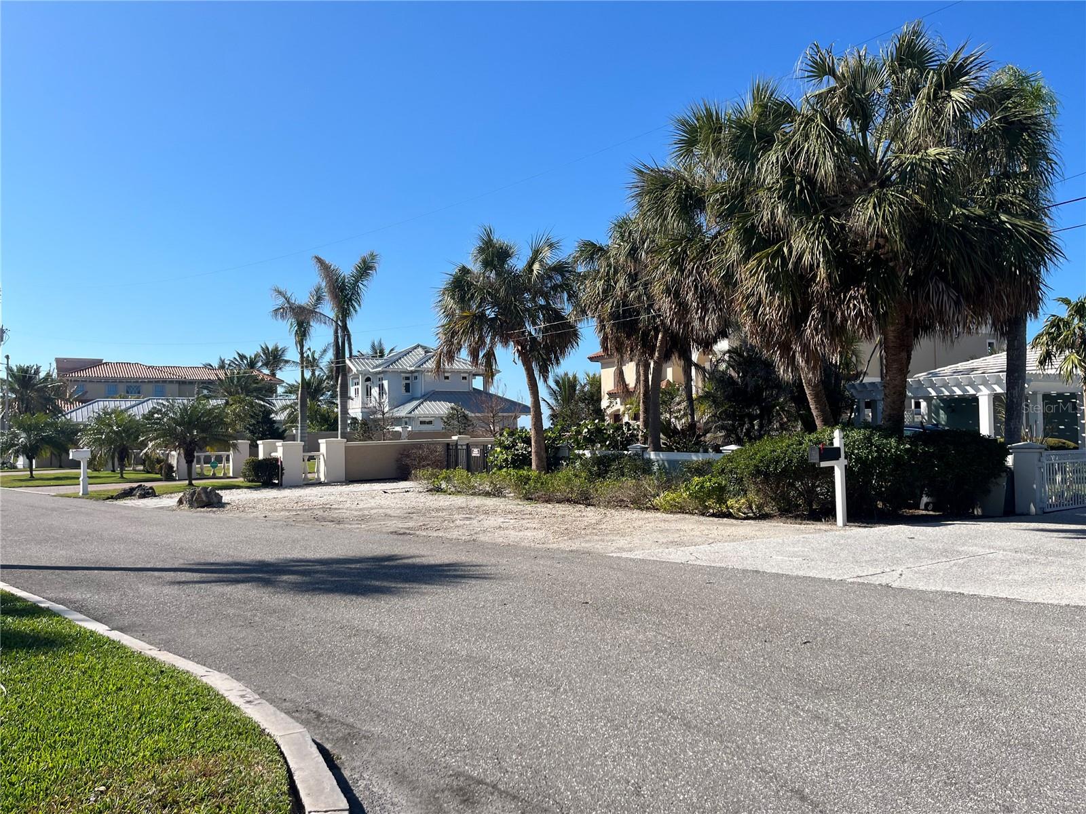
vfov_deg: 53.1
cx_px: 543
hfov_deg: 67.3
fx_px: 816
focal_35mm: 26
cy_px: 407
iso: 50
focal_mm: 5.1
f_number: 1.6
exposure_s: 1/3876
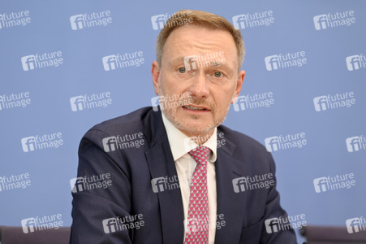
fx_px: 935
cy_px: 122
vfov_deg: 14.8
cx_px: 183
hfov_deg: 22.2
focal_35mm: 92
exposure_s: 1/640
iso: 1000
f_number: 2.8
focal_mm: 92
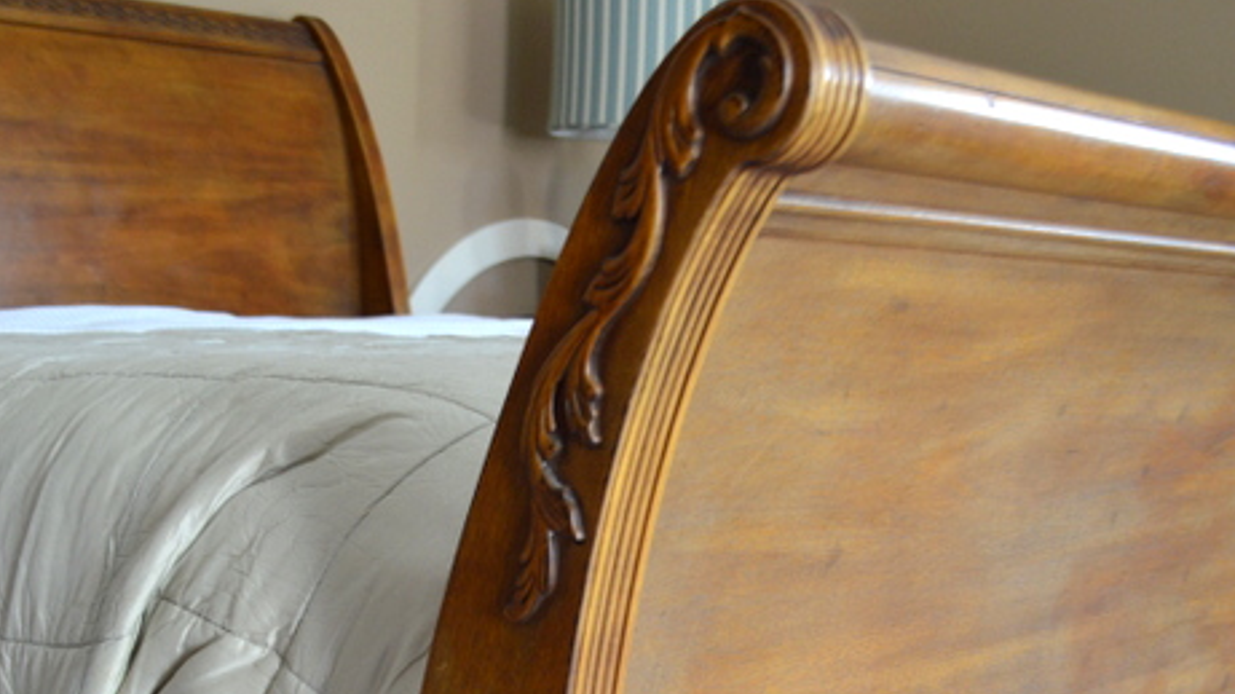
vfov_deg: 18.0
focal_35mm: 62
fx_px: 2030
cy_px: 919
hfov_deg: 33.8
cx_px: 619
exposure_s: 1/15
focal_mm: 26
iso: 400
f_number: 4.2
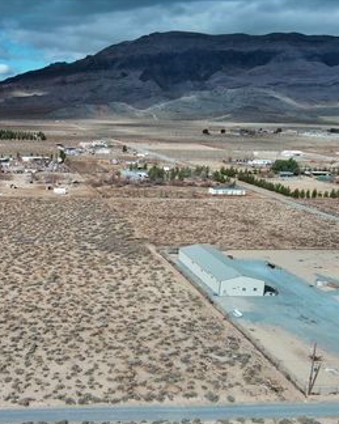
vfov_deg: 43.8
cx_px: 37
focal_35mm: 42
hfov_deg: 33.8
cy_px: 210
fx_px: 527
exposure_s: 1/2833
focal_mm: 10.57
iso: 100
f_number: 2.8
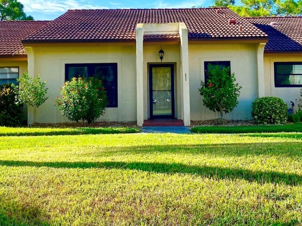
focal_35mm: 46
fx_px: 401
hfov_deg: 41.2
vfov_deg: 31.0
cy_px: 60
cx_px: 160
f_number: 1.8
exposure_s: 1/1927
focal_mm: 4.25
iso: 32
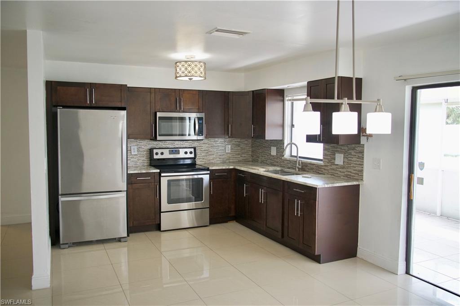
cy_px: 153
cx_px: 230
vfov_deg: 46.4
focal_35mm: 28
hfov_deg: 65.5
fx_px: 358
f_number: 4
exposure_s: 1/160
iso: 800
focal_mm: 28
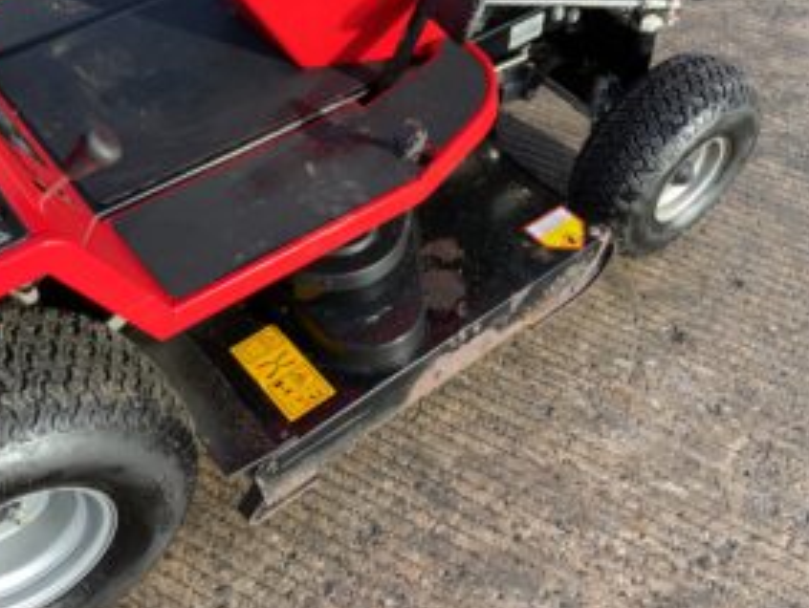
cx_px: 427
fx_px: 865
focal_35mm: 37
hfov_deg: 50.1
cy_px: 315
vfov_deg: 38.7
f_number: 1.8
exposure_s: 1/268
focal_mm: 3
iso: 16
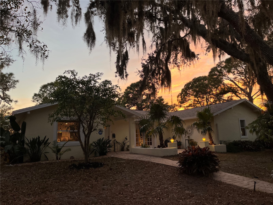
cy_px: 102
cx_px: 136
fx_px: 205
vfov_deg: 53.1
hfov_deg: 67.3
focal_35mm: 26
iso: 125
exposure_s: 1/103
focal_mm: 5.1
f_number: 1.6
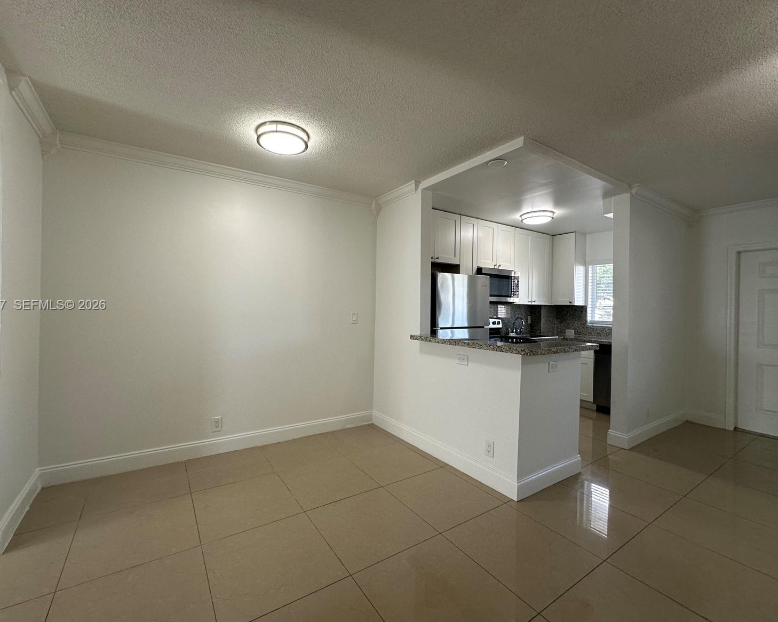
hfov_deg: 96.7
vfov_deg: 84.0
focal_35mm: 15
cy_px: 306
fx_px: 345
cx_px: 367
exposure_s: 1/120
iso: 125
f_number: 2.2
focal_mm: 2.22
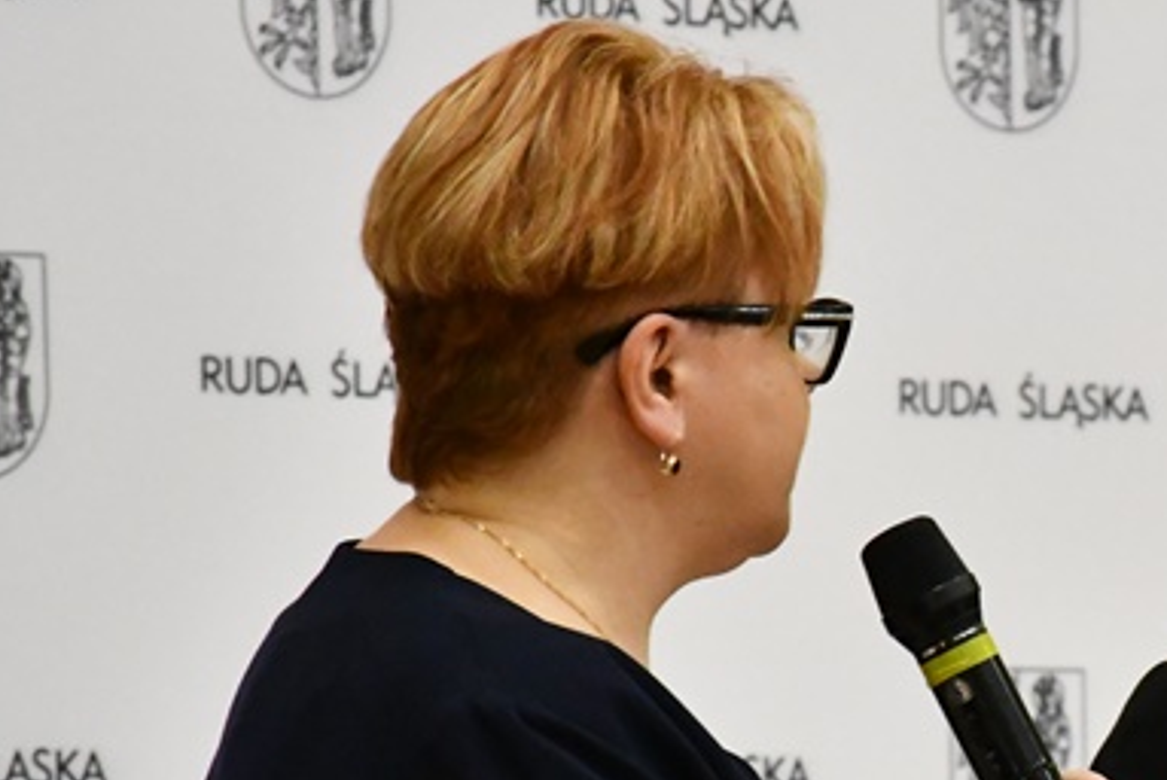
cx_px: 1127
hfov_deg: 3.8
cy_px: 608
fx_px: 17777
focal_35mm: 548
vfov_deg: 2.5
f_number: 5.6
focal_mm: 140
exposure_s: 1/250
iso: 9000
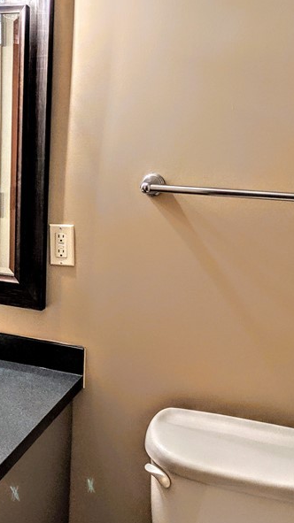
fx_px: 708
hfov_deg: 22.3
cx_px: -24
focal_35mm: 51
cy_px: 232
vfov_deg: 40.5
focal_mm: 4.44
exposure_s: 1/120
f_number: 1.8
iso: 88
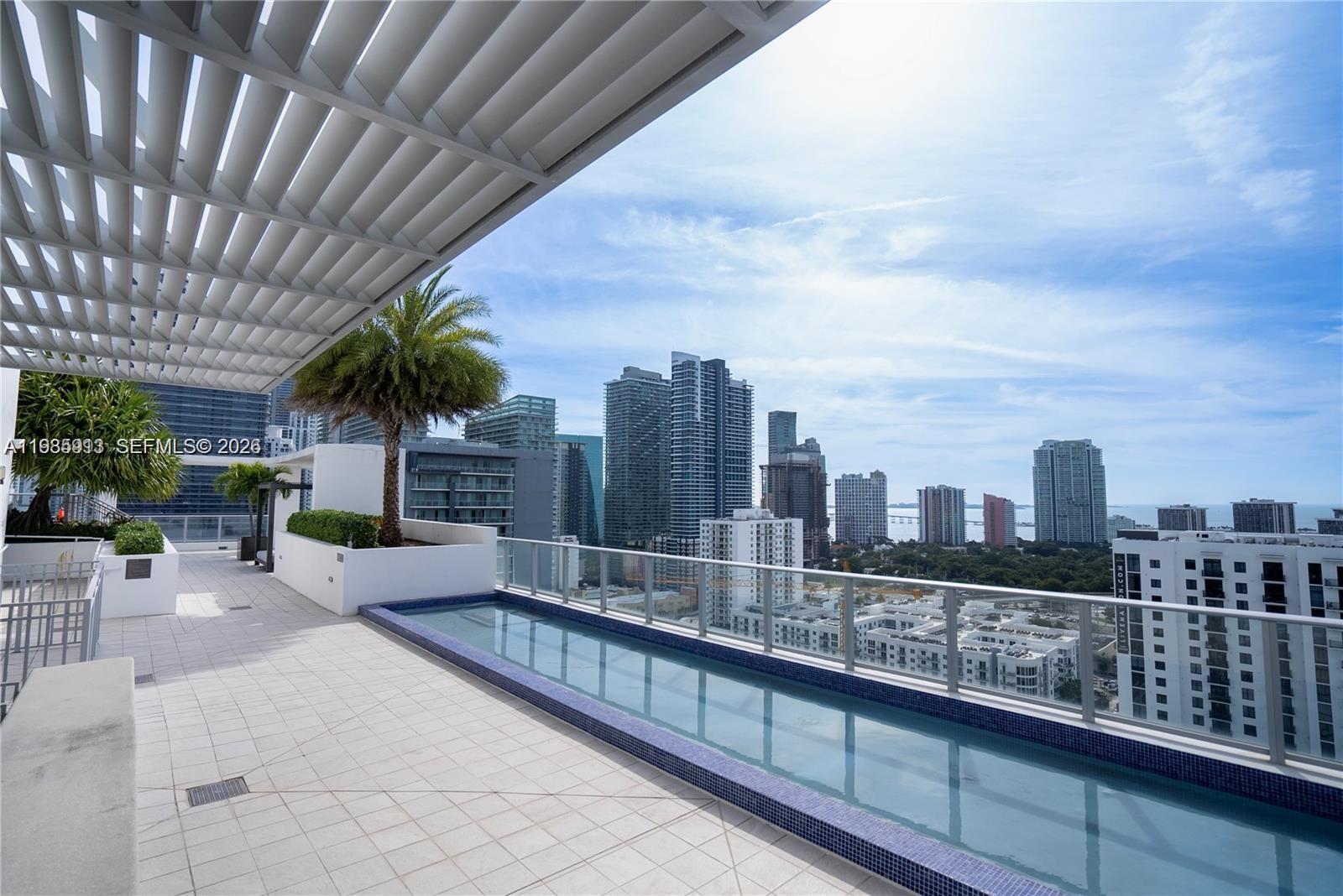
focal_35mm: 16
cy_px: 448
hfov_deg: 96.7
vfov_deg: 73.8
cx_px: 672
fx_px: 597
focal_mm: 16
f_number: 4
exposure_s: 1/2000
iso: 250
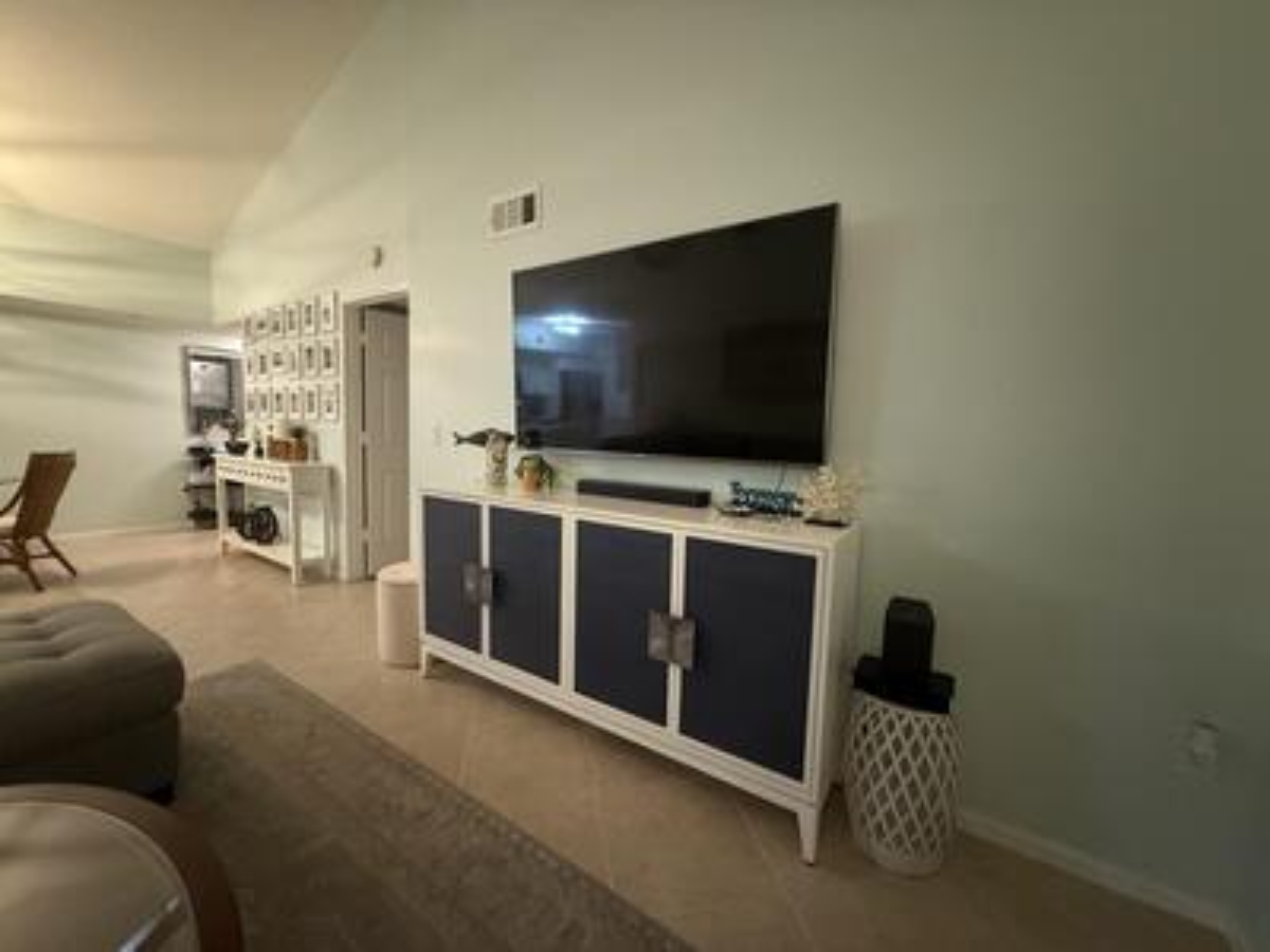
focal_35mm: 14
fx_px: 514
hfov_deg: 102.1
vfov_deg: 85.7
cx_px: 635
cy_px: 476
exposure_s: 1/60
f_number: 2.2
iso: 640
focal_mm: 2.22
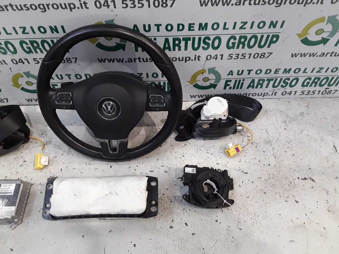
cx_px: 170
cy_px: 127
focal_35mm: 31
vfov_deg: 45.4
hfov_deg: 58.4
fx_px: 304
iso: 392
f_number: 2.2
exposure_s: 1/33
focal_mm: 3.3
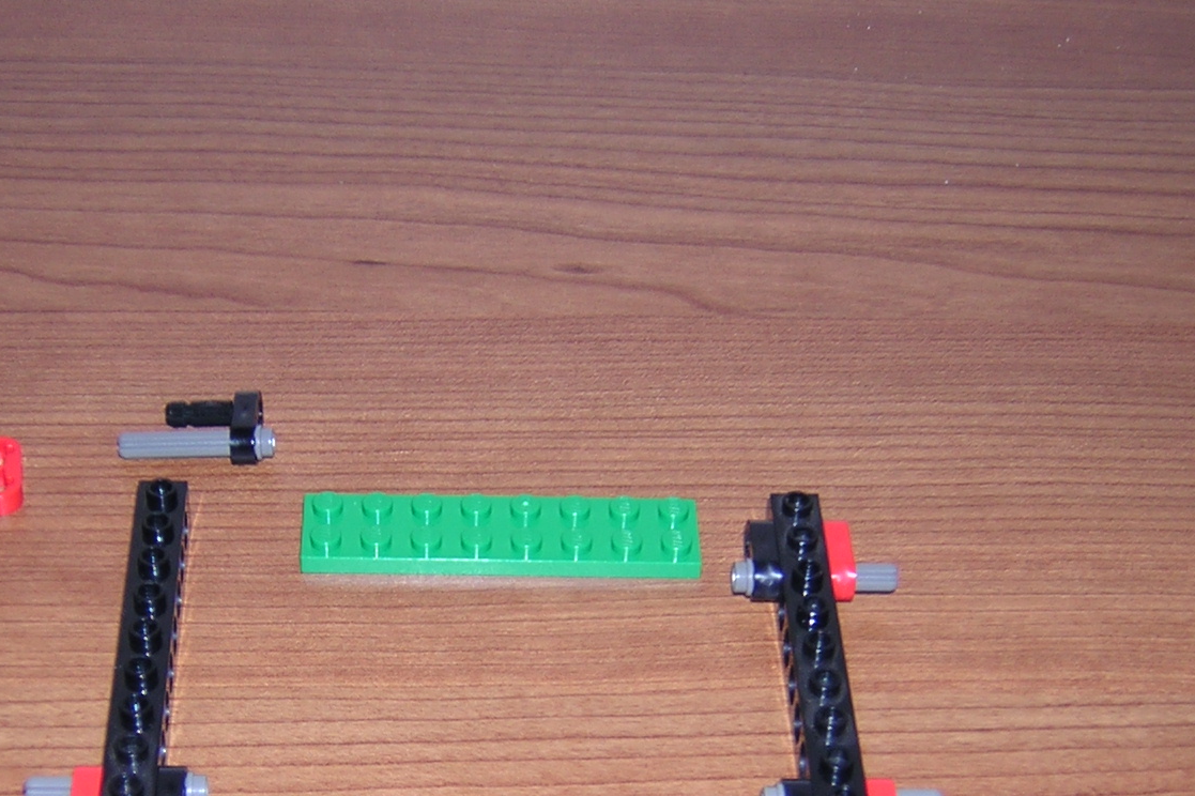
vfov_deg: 17.8
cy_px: 608
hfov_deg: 26.6
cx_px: 484
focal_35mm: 76
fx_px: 2522
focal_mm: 6.6
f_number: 3.1
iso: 100
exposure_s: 1/60.1
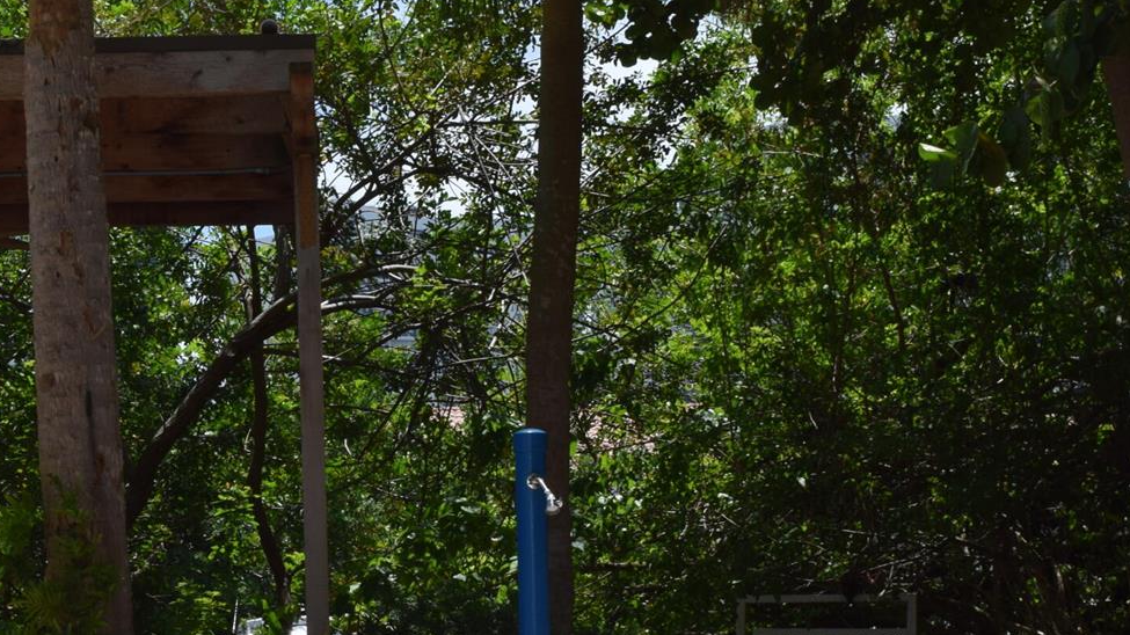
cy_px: 633
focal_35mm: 89
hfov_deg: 23.8
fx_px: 2669
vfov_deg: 13.4
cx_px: 356
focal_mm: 27
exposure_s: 1/200
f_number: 10
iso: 100
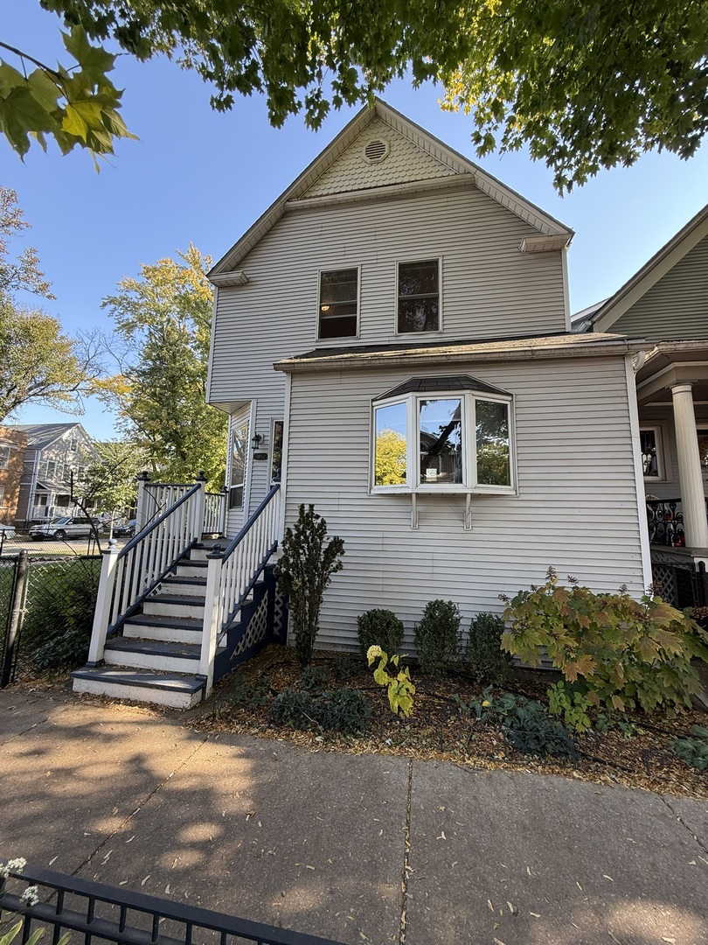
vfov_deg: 102.1
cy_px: 472
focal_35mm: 14
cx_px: 354
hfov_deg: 85.7
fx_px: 382
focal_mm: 2.22
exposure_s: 1/132
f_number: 2.2
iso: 50
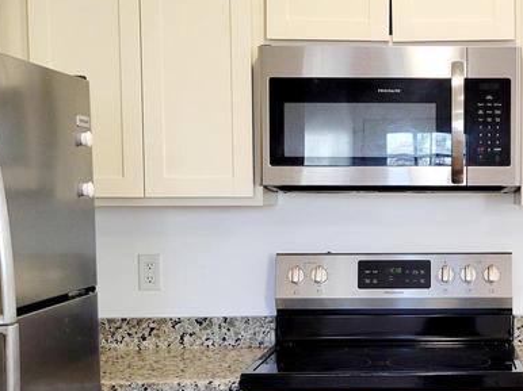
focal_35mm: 69
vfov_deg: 21.2
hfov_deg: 27.3
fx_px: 1042
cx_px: 458
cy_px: 253
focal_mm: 5.4
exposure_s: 1/120
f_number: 1.8
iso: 250
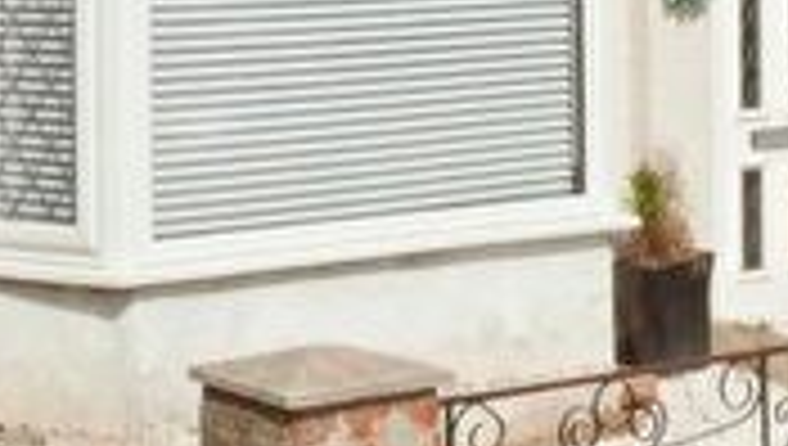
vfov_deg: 12.9
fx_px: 1820
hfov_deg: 24.0
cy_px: -304
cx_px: 151
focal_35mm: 87
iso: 80
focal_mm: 3.6
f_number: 6.3
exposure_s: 1/800
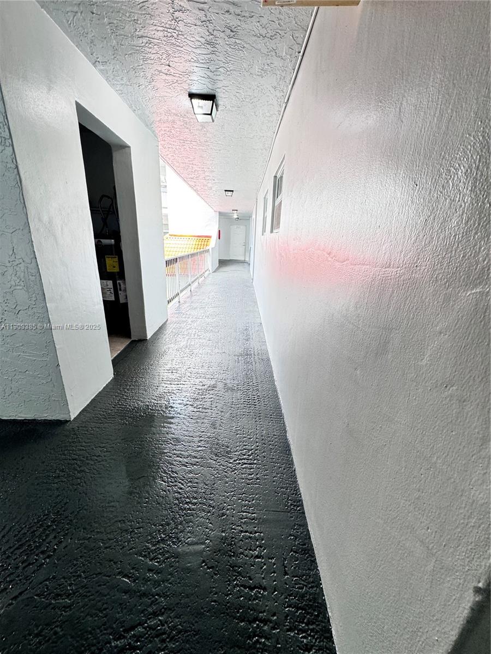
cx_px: 246
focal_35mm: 14
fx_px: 265
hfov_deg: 85.7
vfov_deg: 102.1
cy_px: 327
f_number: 2.2
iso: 250
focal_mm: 2.22
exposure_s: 1/60
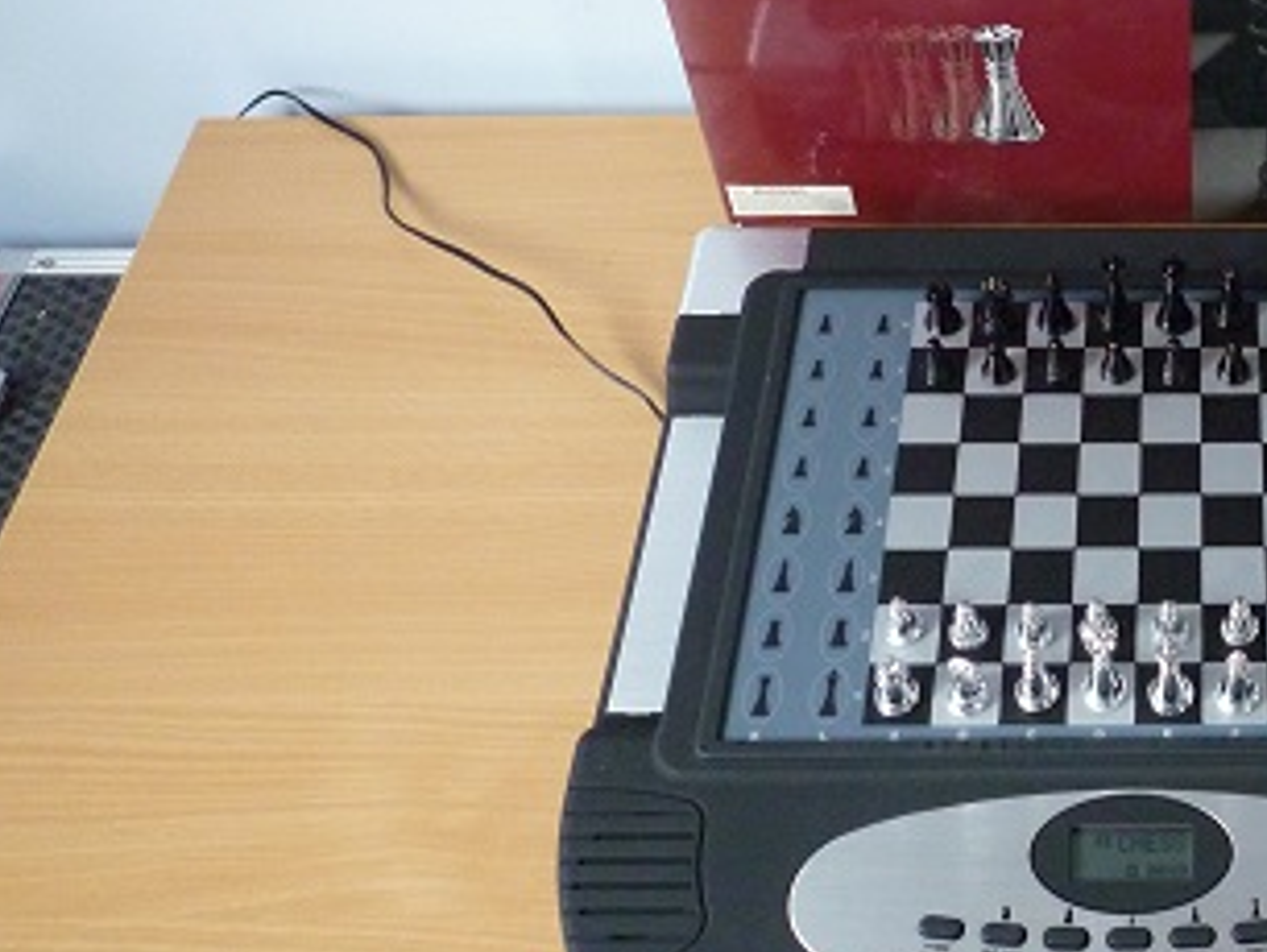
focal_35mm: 49
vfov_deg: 29.2
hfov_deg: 35.6
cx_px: 1230
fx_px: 1795
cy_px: 219
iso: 400
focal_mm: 4.4
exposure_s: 1/30
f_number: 2.8
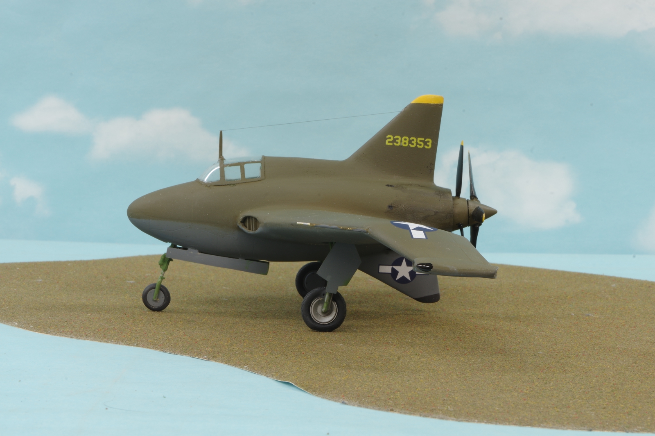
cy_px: 218
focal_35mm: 102
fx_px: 1854
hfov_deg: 20.0
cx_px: 328
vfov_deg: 13.4
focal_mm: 68
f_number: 32
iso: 100
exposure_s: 5
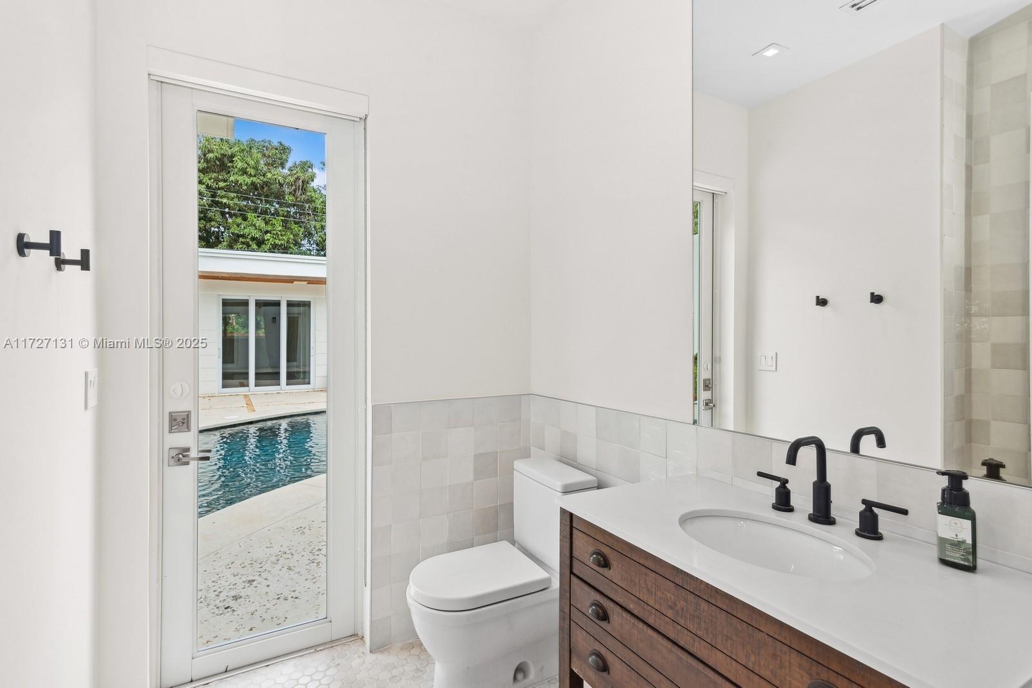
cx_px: 516
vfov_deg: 70.5
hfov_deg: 93.3
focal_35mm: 17
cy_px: 344
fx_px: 487
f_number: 8
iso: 200
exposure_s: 1/25
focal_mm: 17
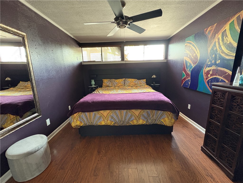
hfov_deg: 102.1
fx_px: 98
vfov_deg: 85.7
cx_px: 122
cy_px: 92
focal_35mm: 14
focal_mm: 2.22
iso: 800
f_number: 2.2
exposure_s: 1/60
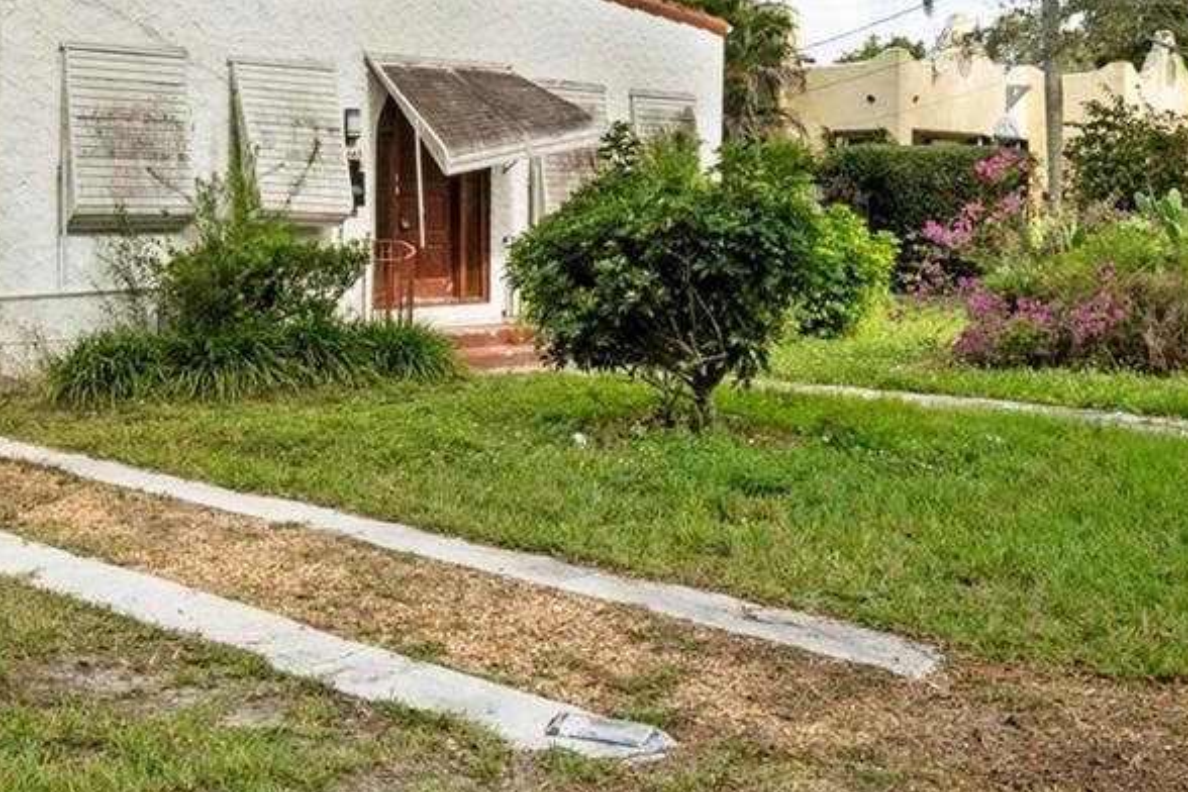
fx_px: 1617
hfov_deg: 40.0
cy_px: 168
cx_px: 436
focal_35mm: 49
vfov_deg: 27.0
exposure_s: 1/160
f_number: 8
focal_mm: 12
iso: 250
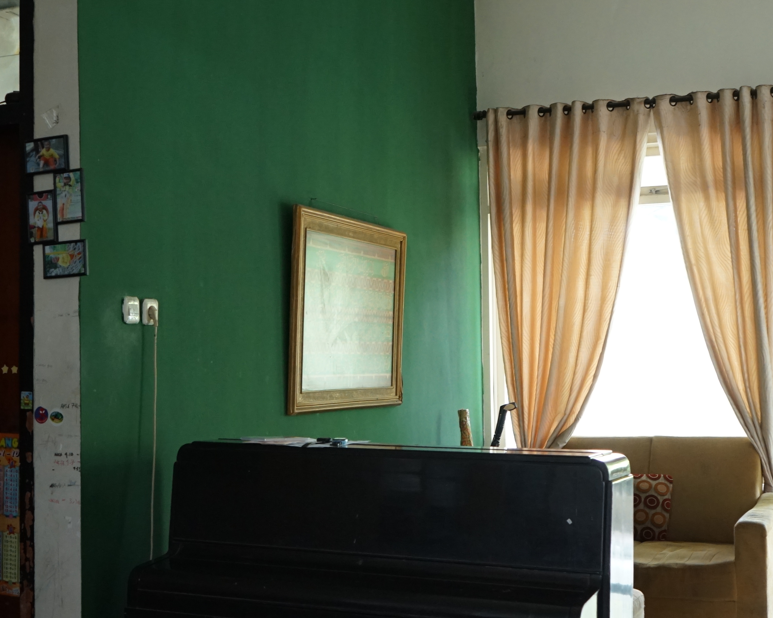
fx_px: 1167
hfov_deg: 36.7
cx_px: 393
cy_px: 312
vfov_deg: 29.7
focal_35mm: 51
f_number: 4.5
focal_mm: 28
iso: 2000
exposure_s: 1/30
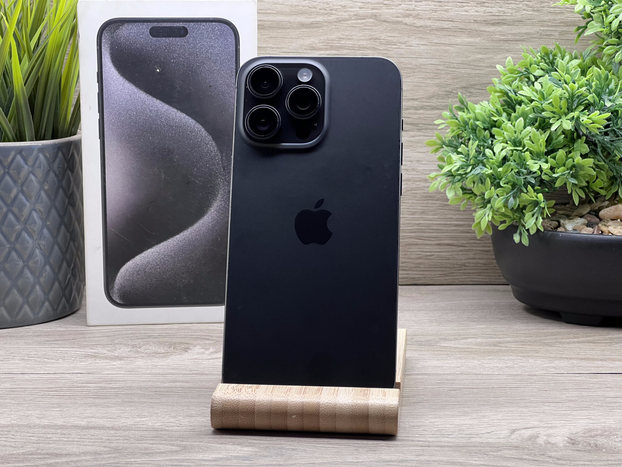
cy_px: 234
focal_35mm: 77
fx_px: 1384
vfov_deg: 19.1
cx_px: 311
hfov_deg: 25.3
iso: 125
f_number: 2.8
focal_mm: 9
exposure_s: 1/99
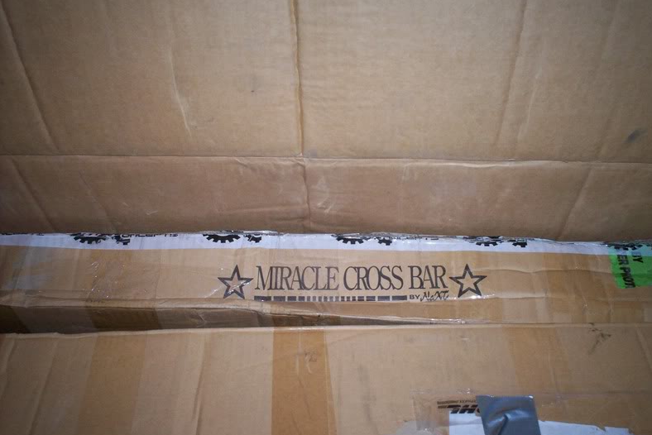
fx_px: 688
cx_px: 330
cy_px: 206
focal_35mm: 38
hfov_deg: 50.7
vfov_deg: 35.1
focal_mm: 6
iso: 140
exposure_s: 1/60
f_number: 4.5
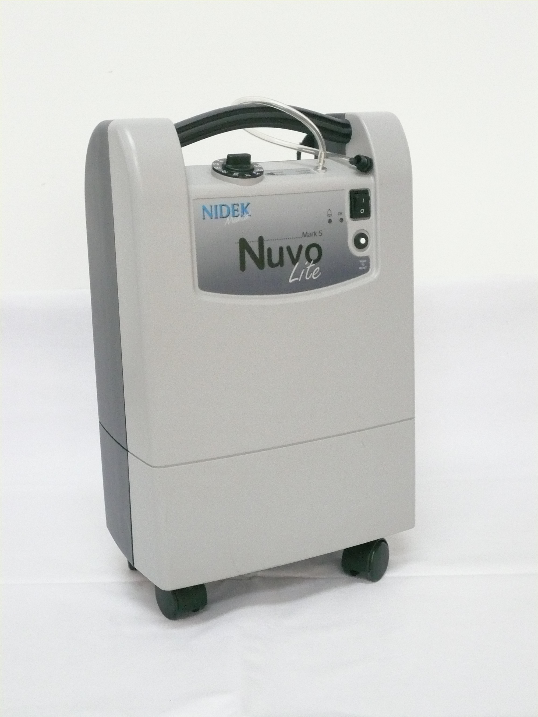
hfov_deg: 29.7
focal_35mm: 49
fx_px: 1015
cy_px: 358
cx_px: 269
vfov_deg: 38.9
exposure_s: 1/30
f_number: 3.6
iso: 400
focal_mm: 8.1
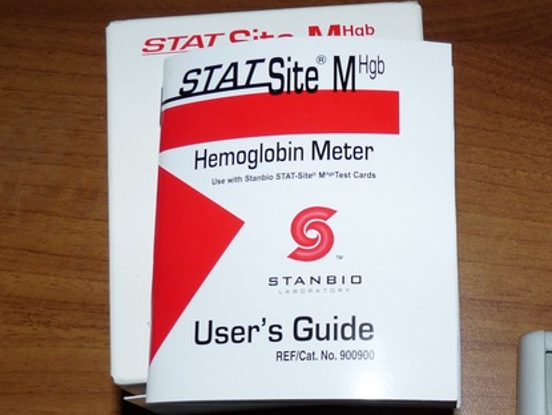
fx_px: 830
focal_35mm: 52
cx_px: 406
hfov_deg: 36.0
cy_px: 379
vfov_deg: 27.0
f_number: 4
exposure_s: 1/25
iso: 100
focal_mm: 4.8
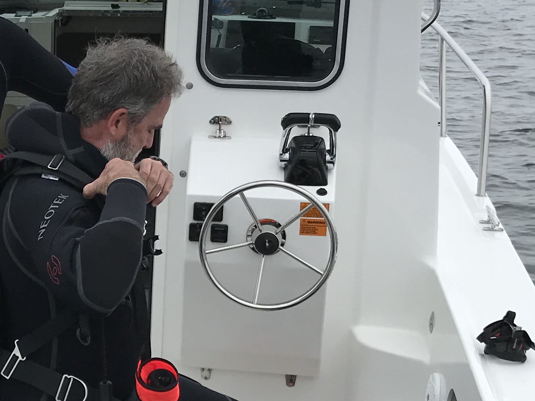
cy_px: 255
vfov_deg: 18.2
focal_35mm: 81
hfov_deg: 23.1
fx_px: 1252
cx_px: 0
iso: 20
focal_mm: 3.99
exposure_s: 1/1030
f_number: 1.8
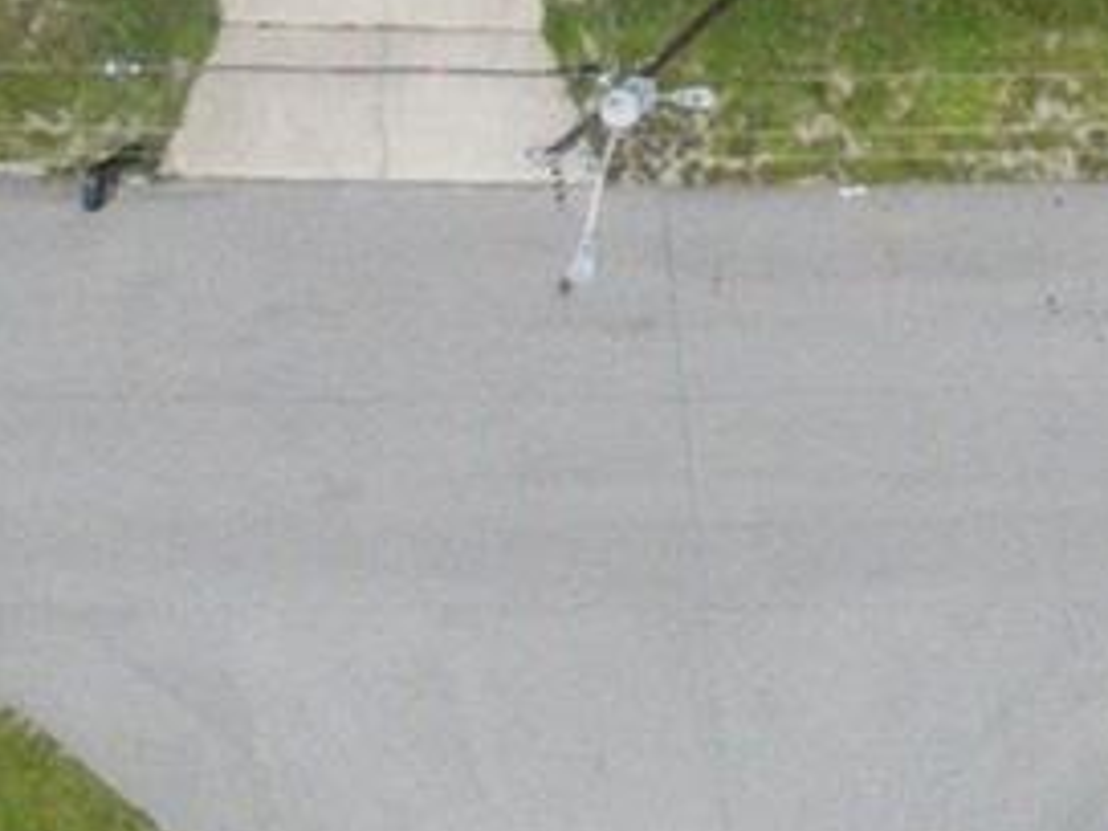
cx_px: 2534
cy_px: -1521
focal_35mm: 141
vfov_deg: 8.9
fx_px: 4513
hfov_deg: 11.8
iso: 800
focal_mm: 12.3
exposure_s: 1/1250
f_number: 8
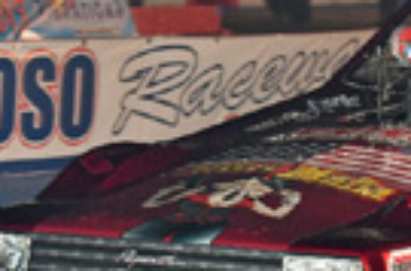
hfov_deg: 6.6
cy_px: 126
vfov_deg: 4.4
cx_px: 496
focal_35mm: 312
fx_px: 3550
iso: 1250
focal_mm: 70
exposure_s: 1/250
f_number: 5.6
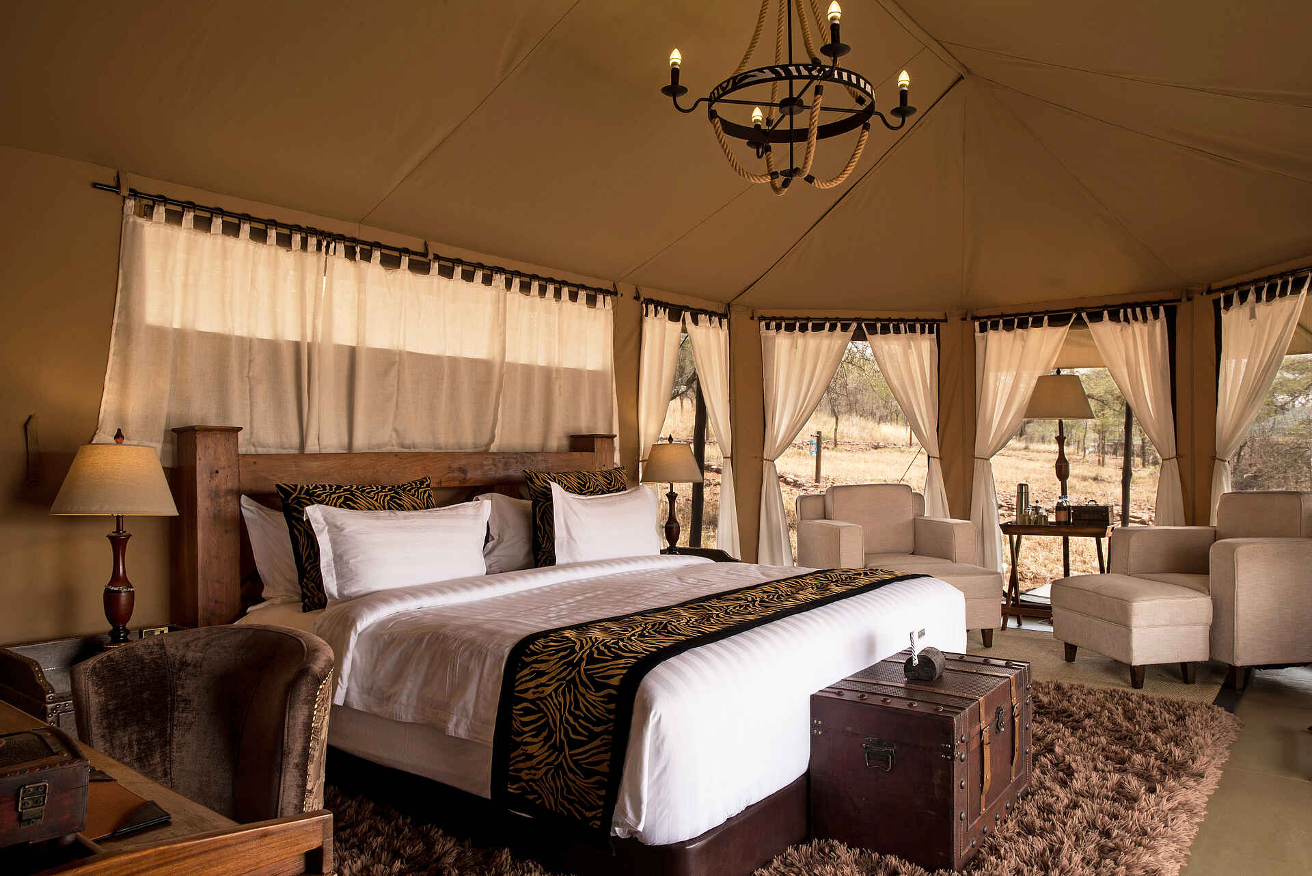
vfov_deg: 53.2
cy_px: 438
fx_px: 875
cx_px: 656
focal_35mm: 24
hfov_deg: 73.7
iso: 100
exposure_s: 1/10
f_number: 14
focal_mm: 24
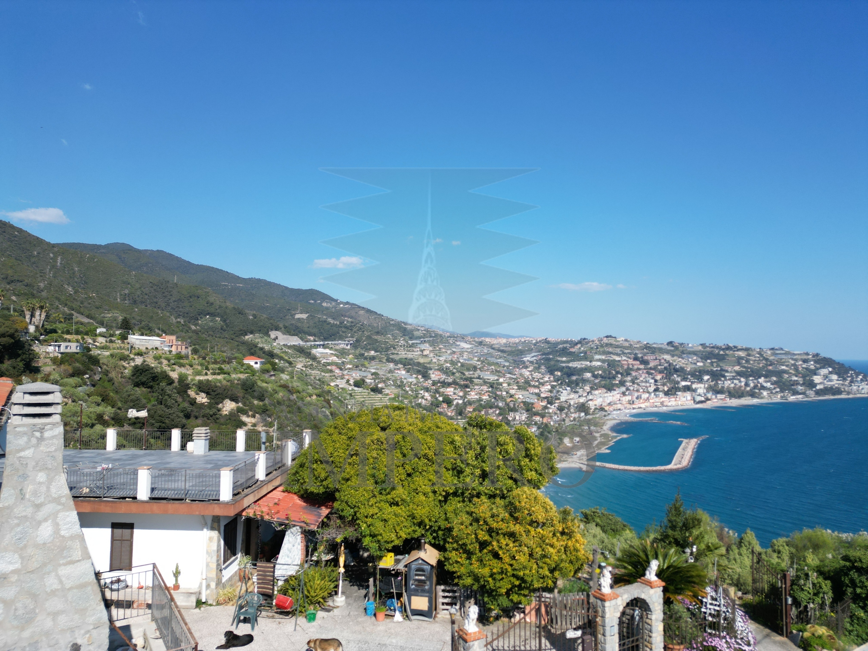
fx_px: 602
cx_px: 434
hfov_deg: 71.6
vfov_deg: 56.8
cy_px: 326
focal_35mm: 24
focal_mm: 6.72
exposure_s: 1/2500
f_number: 1.7
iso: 120
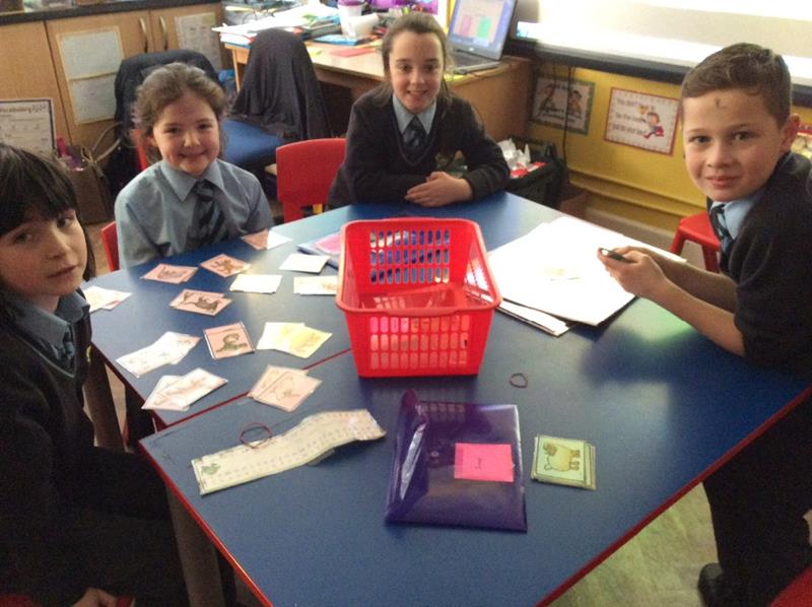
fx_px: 750
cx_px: 406
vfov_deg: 44.1
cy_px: 304
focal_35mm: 32
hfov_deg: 56.9
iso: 320
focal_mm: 3.3
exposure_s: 1/17
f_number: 2.4
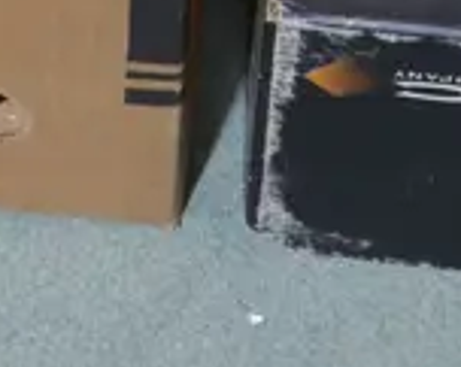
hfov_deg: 7.3
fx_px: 3595
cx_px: -82
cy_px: -484
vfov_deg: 5.6
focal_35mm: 264
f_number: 4.4
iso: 640
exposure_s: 1/60
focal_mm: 20
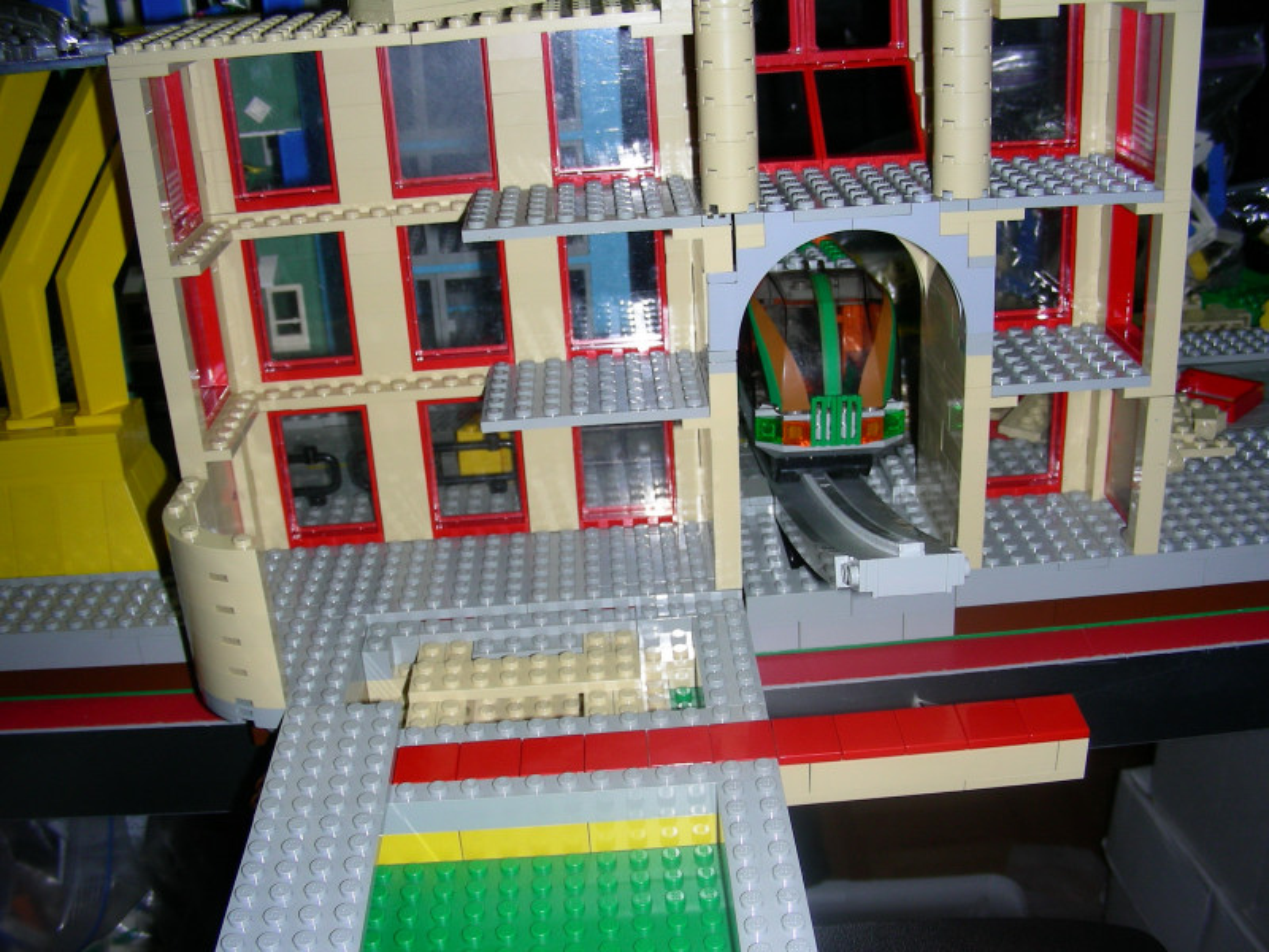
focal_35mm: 38
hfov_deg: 49.0
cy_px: 476
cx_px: 634
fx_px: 1393
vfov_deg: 37.7
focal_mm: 6.3
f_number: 3.5
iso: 50
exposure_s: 1/60.1
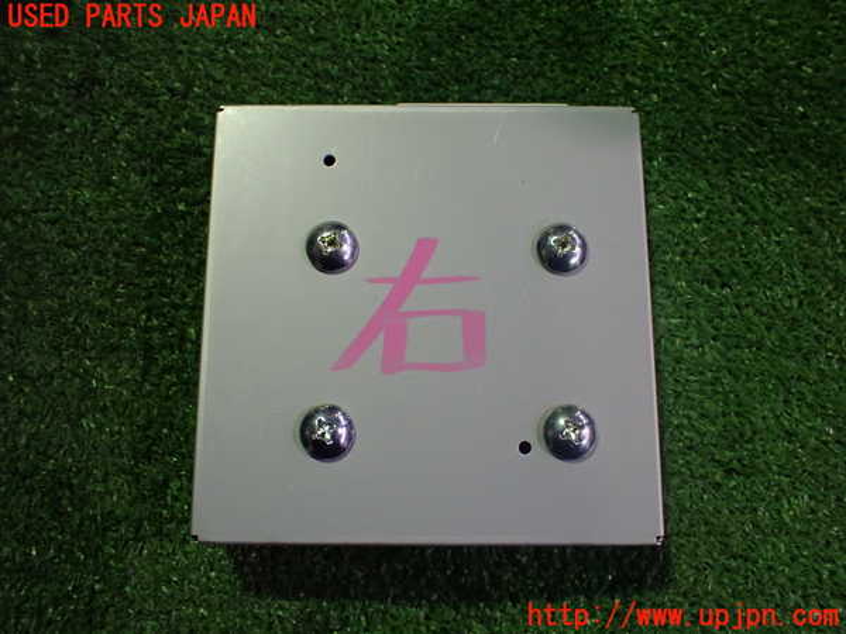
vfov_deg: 46.8
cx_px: 423
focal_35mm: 30
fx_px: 733
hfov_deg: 60.0
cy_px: 317
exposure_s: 1/125
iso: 640
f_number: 2.3
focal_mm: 5.4
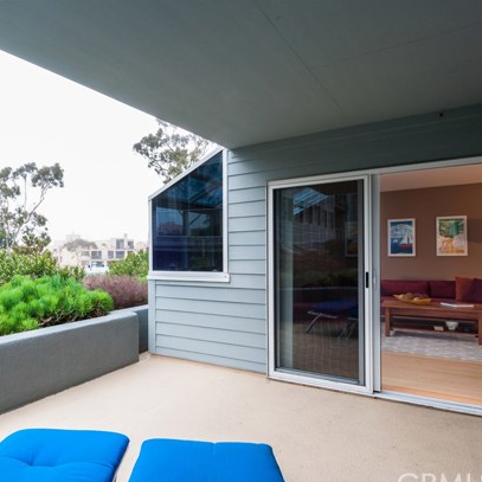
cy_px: 249
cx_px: 160
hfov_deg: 63.4
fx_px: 378
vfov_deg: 65.0
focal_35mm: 24
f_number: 14
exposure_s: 1/30
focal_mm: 12
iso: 200
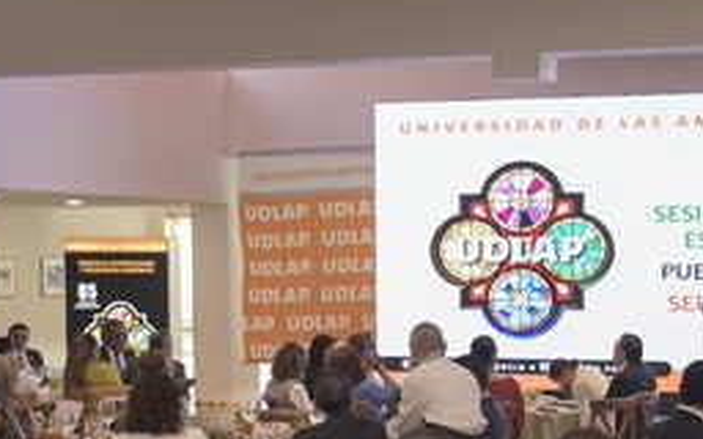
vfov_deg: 15.0
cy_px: 423
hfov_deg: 23.9
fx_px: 1648
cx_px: 481
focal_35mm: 86
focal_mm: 24
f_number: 3.8
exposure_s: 1/100
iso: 800
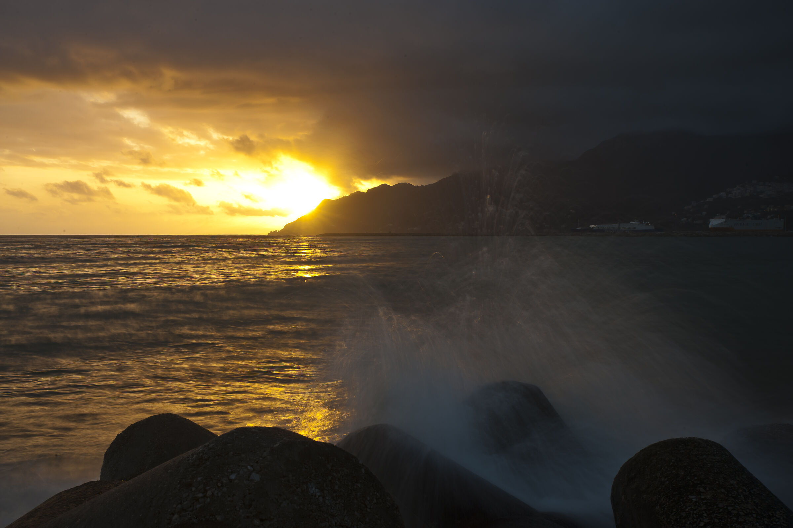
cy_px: 264
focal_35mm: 42
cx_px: 396
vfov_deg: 31.9
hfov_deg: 46.4
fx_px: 925
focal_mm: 42
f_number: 20
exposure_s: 1/2
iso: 200
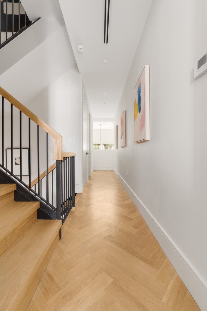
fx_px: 138
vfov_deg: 96.7
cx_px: 104
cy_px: 156
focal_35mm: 16
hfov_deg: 73.8
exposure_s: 1.6
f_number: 11
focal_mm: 16
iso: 640
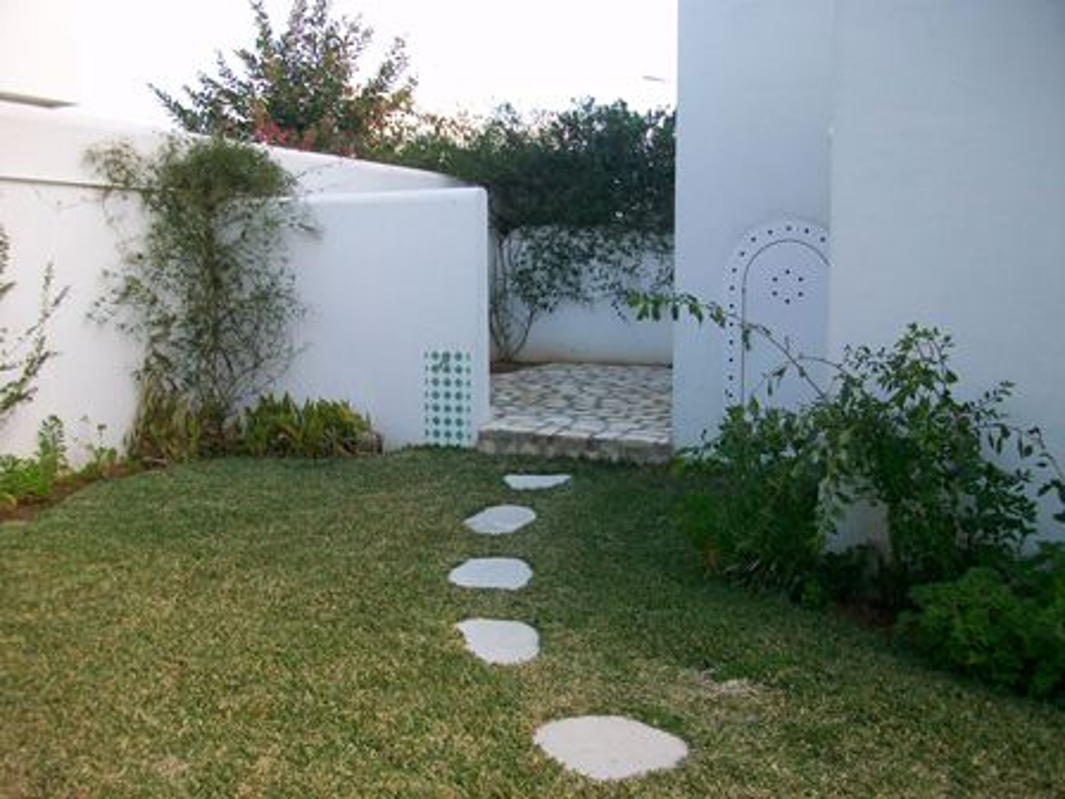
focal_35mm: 32
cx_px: 532
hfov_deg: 56.8
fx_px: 985
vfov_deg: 44.2
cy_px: 400
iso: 64
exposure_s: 1/200
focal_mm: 5.7
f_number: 2.8
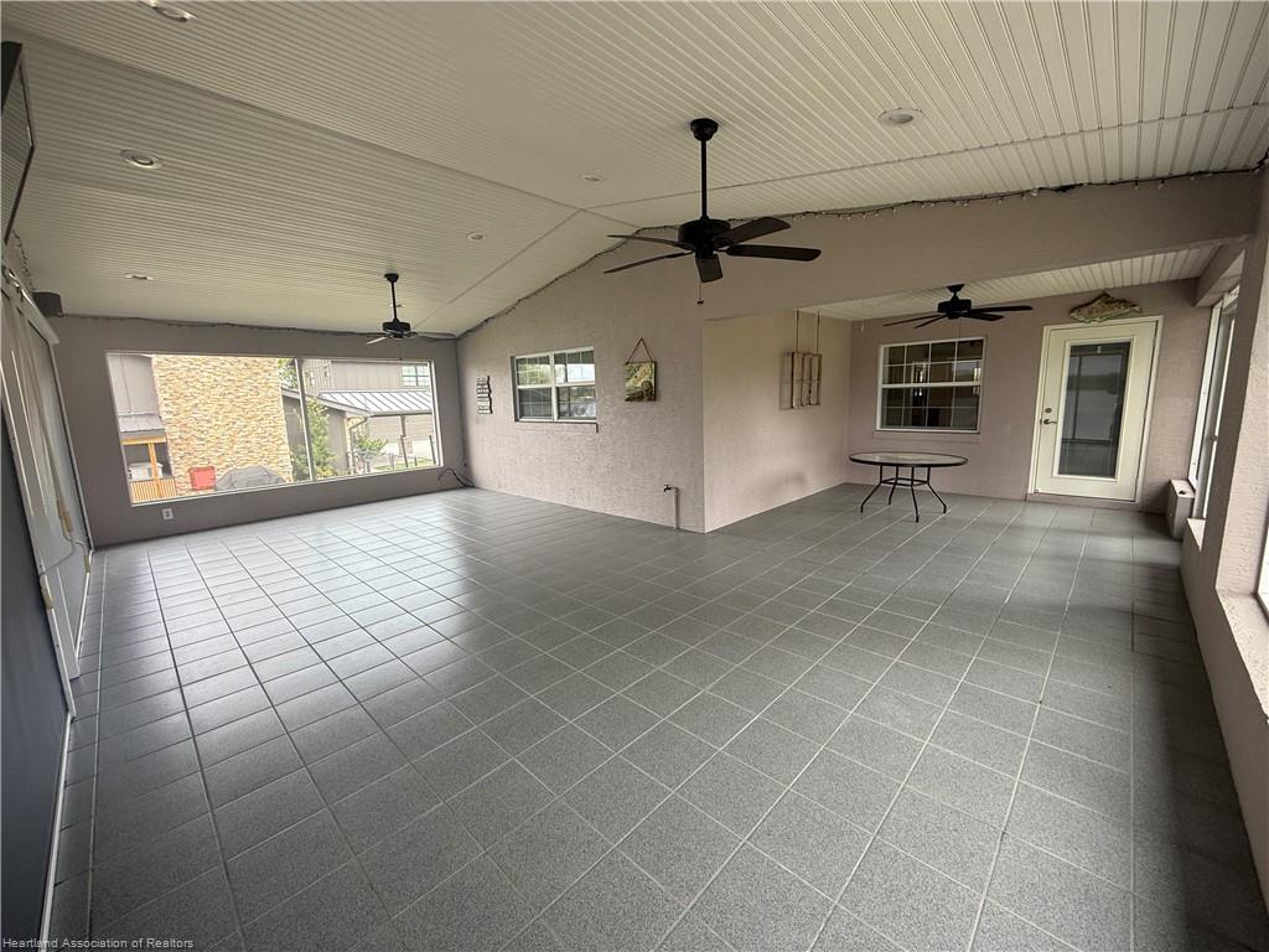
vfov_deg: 85.7
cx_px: 634
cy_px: 476
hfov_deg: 102.1
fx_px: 513
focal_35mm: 14
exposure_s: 1/101
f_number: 2.2
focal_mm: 2.22
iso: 64
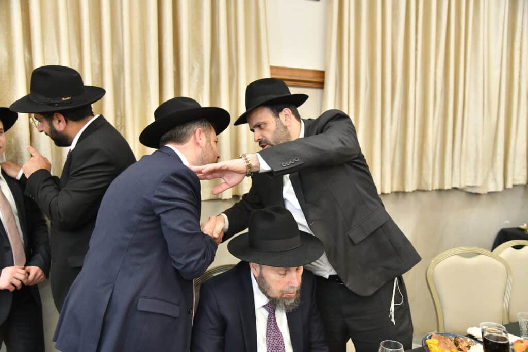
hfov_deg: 60.3
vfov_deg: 42.3
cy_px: 176
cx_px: 264
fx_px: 455
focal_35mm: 31
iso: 1000
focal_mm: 31
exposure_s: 1/200
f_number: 4.5
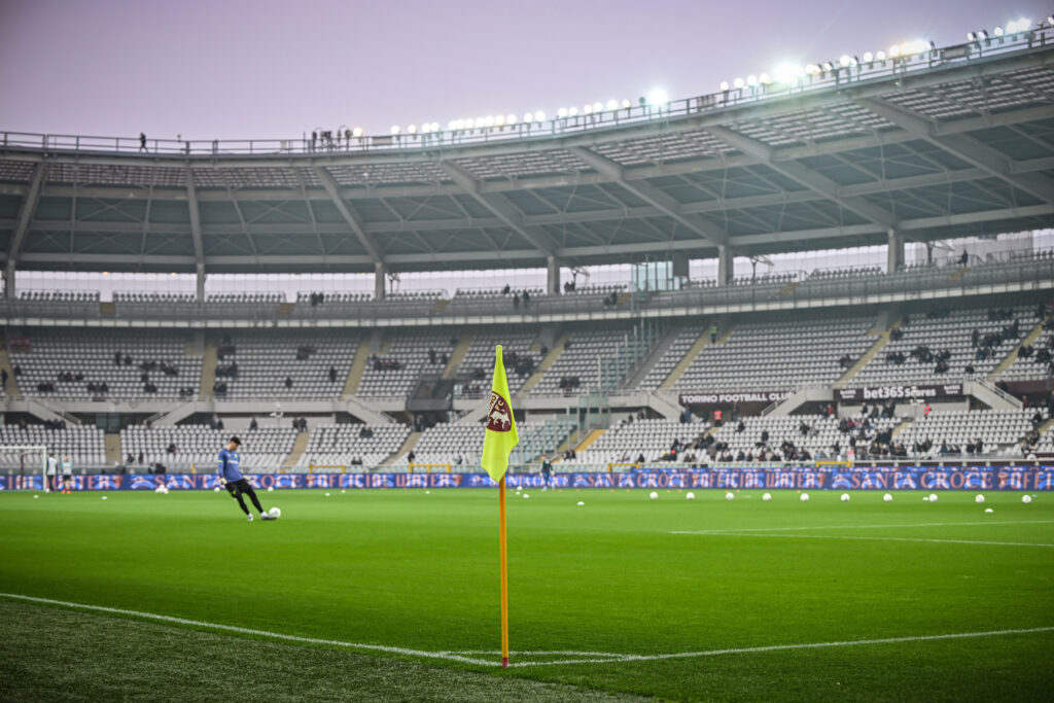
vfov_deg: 19.5
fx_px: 2050
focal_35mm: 70
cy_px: 352
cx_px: 527
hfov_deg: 28.8
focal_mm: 70
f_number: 4.5
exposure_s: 1/640
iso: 800
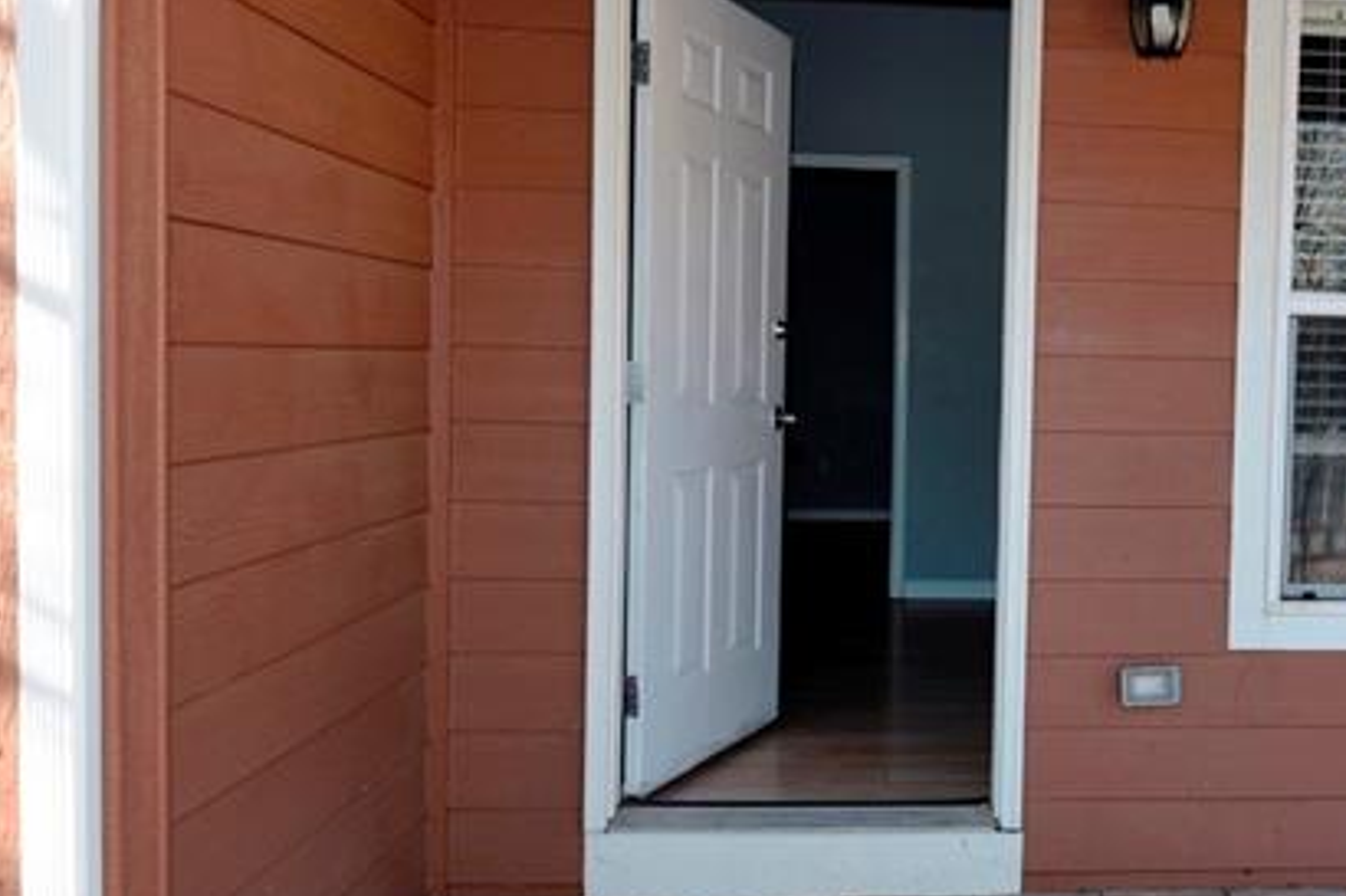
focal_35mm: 40
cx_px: 1024
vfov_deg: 33.4
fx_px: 1495
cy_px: 430
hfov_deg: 46.6
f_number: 5
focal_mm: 16
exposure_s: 1/100
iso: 100
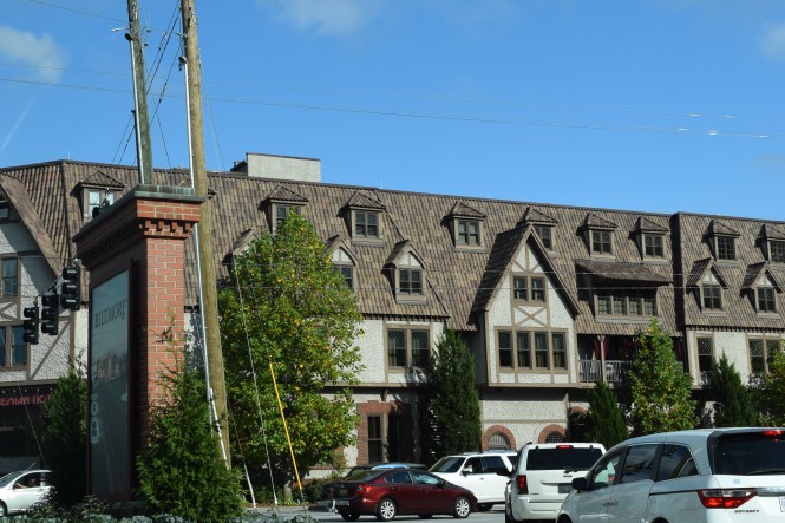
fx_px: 1259
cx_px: 326
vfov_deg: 23.5
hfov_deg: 34.5
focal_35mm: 58
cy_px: 242
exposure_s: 1/320
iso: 200
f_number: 9
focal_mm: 25
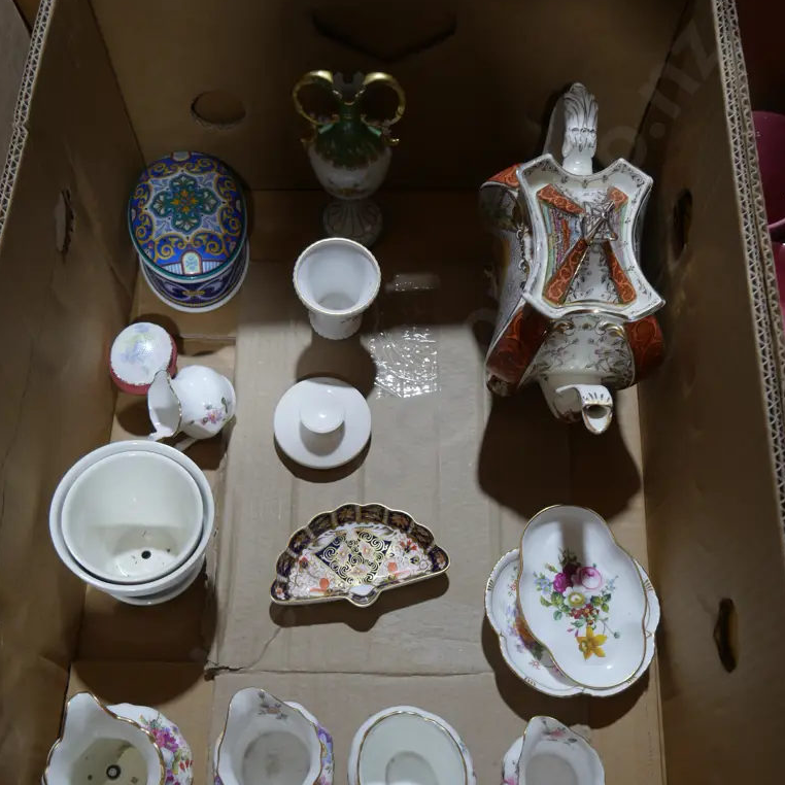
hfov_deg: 43.9
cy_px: 455
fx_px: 975
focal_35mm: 38
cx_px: 392
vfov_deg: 43.7
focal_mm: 16
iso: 200
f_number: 3.6
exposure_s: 1/80
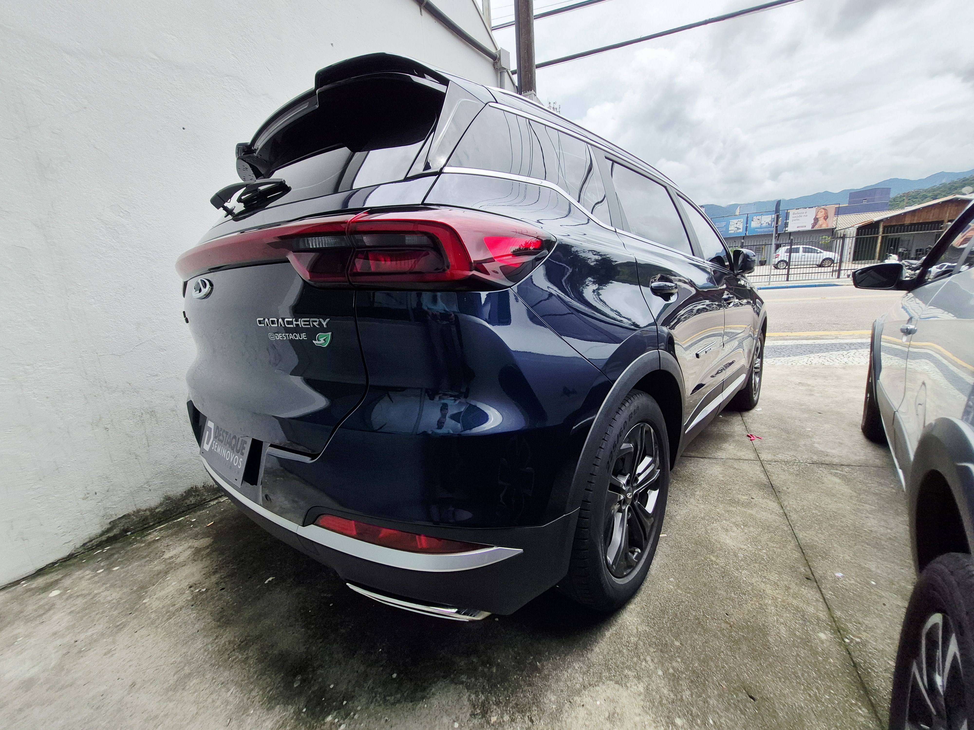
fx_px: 366
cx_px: 487
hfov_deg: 106.2
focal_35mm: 13
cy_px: 365
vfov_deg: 89.9
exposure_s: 1/1748
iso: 50
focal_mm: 1.74
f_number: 2.2
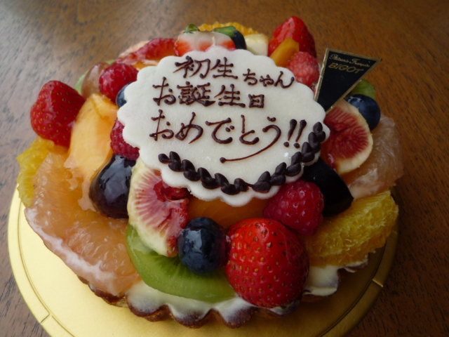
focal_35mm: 25
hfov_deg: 69.4
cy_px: 168
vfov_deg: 54.9
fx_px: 324
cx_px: 224
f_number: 2.8
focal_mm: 4.4
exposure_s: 1/200
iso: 100
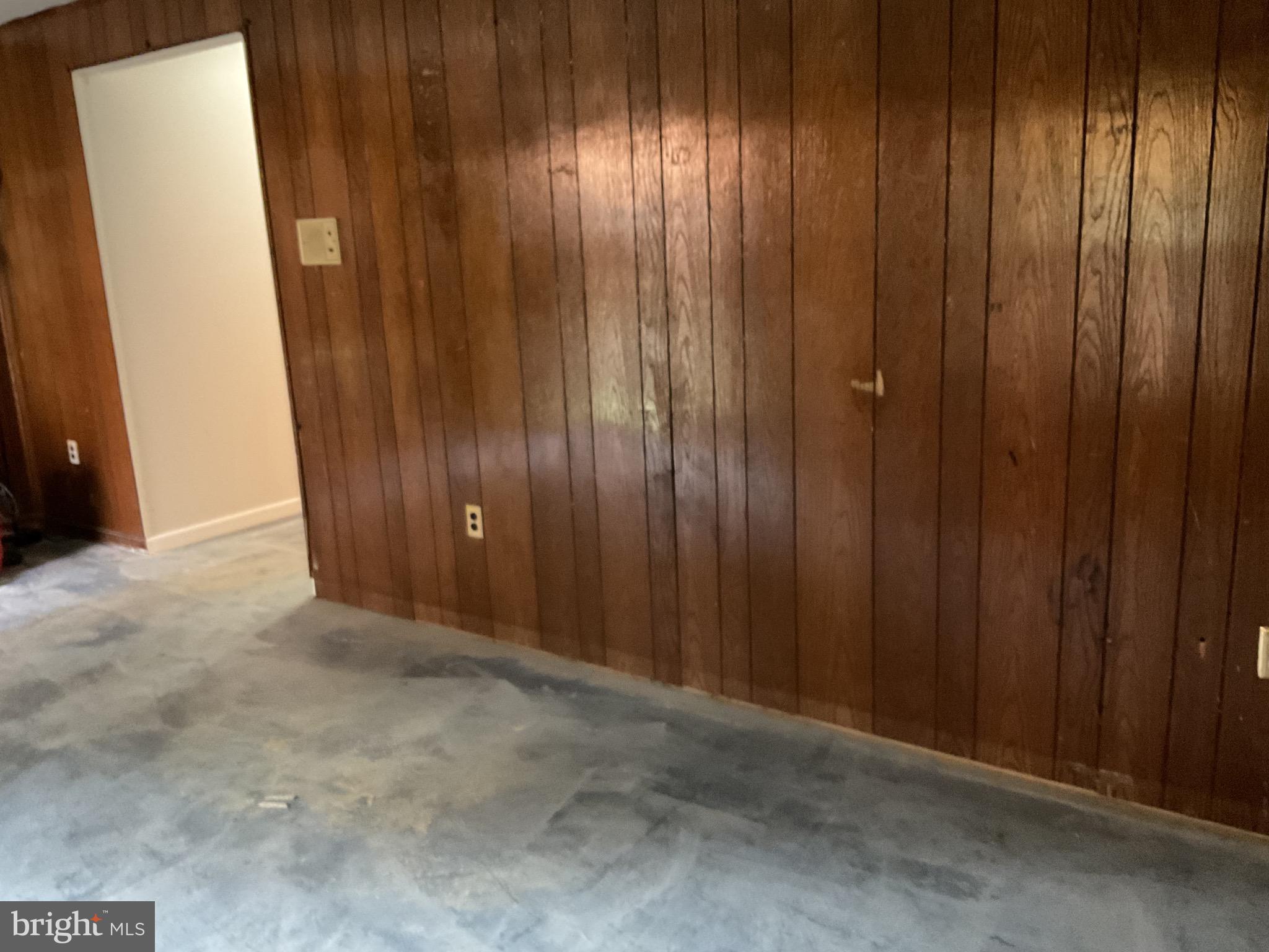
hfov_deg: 61.7
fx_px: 1063
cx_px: 634
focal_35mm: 29
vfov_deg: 48.2
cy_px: 476
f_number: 1.8
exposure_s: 1/24
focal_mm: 3
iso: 500
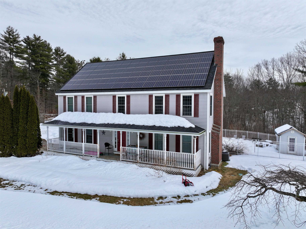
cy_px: 114
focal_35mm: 24
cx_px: 153
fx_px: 212
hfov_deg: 71.6
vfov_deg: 56.8
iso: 100
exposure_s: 1/1250
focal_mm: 12.29
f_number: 2.8
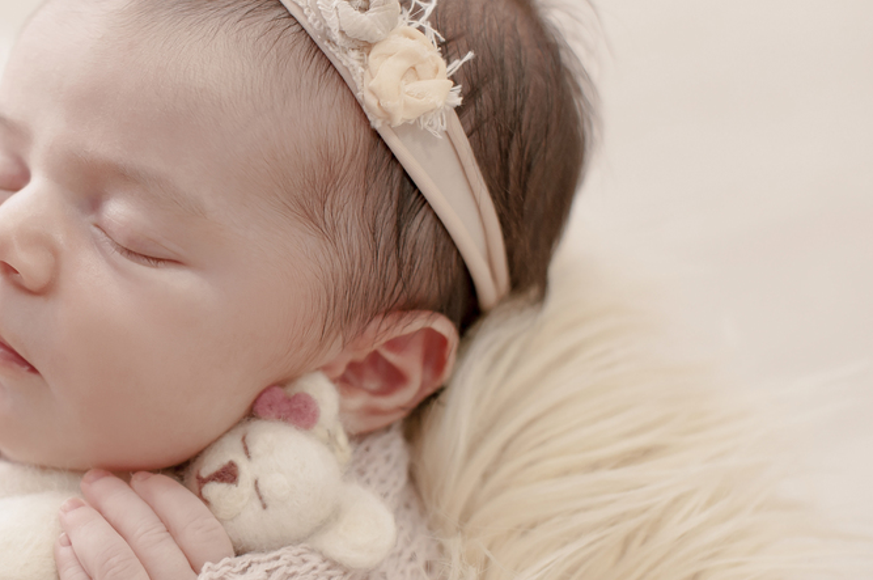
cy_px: 321
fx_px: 2180
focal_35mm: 90
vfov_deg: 15.1
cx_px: 98
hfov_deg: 22.1
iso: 800
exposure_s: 1/250
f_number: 3.2
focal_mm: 50
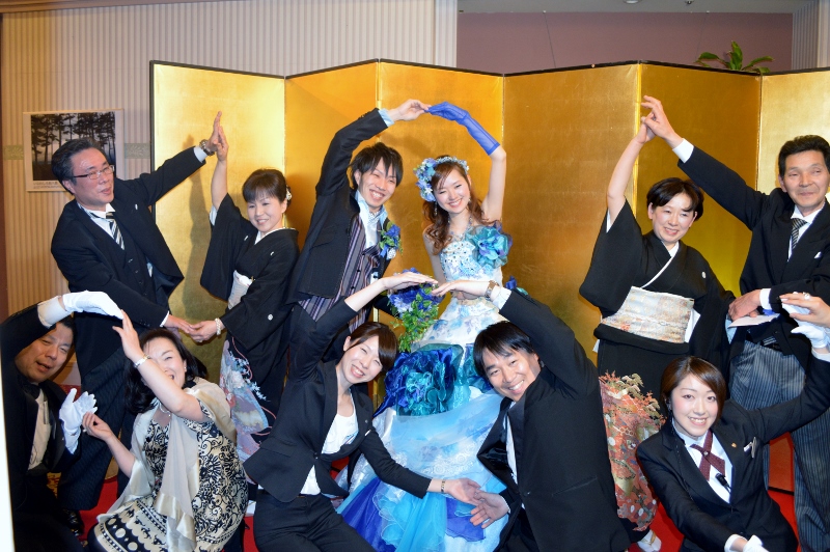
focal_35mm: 27
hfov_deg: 67.4
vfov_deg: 47.9
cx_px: 415
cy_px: 276
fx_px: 622
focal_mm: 18
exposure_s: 1/30
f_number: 3.5
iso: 800
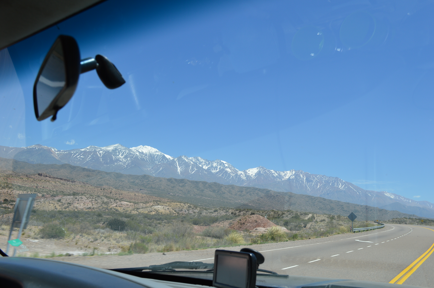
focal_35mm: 30
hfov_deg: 62.0
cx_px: 217
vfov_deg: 43.5
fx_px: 361
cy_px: 144
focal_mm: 20
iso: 100
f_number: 8
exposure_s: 1/250
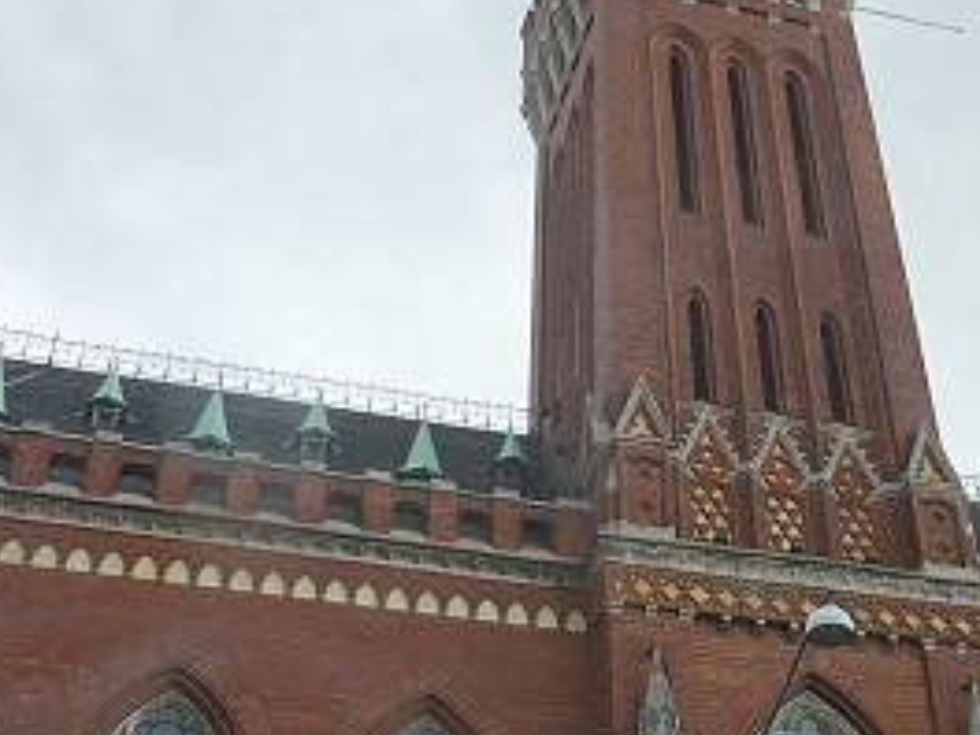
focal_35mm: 57
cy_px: 230
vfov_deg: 25.5
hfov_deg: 33.1
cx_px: 731
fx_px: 1614
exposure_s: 1/400
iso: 100
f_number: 2.8
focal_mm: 5.5
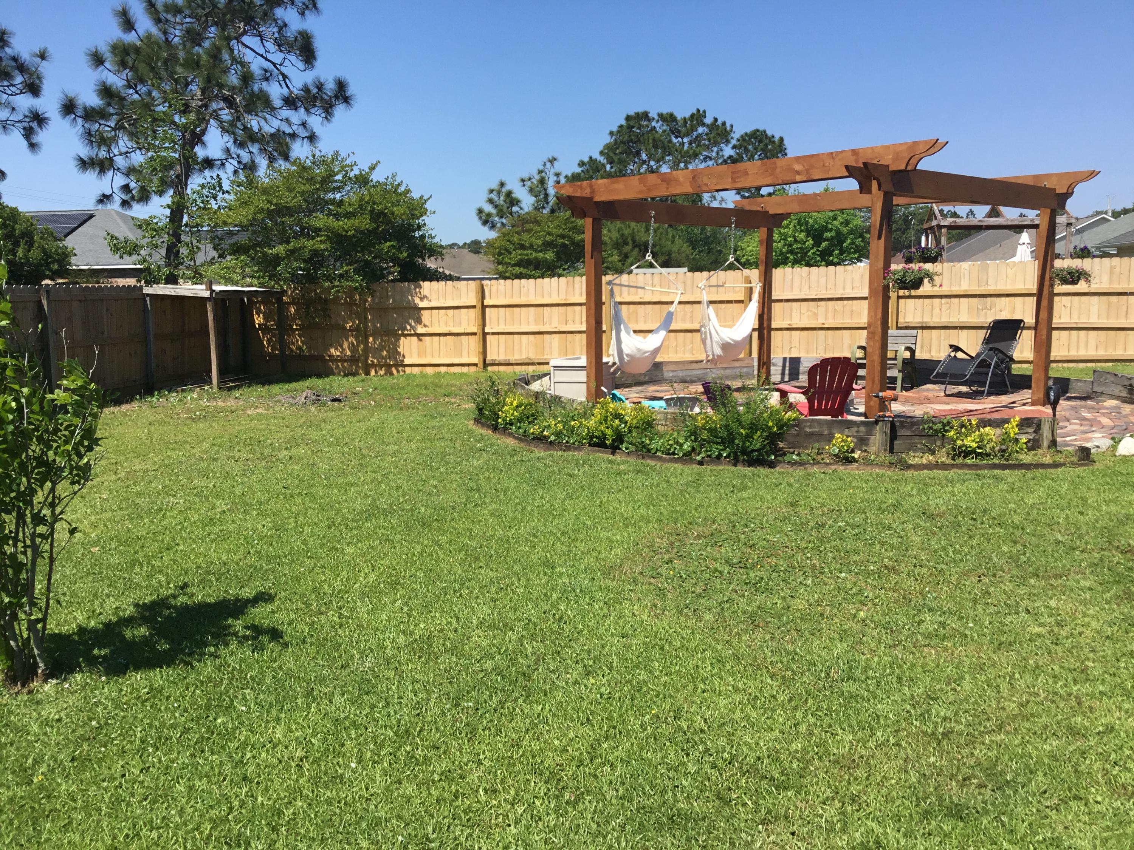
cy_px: 425
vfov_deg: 45.4
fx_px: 1016
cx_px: 567
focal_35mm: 31
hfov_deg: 58.4
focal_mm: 3.3
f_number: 2.4
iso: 25
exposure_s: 1/1404
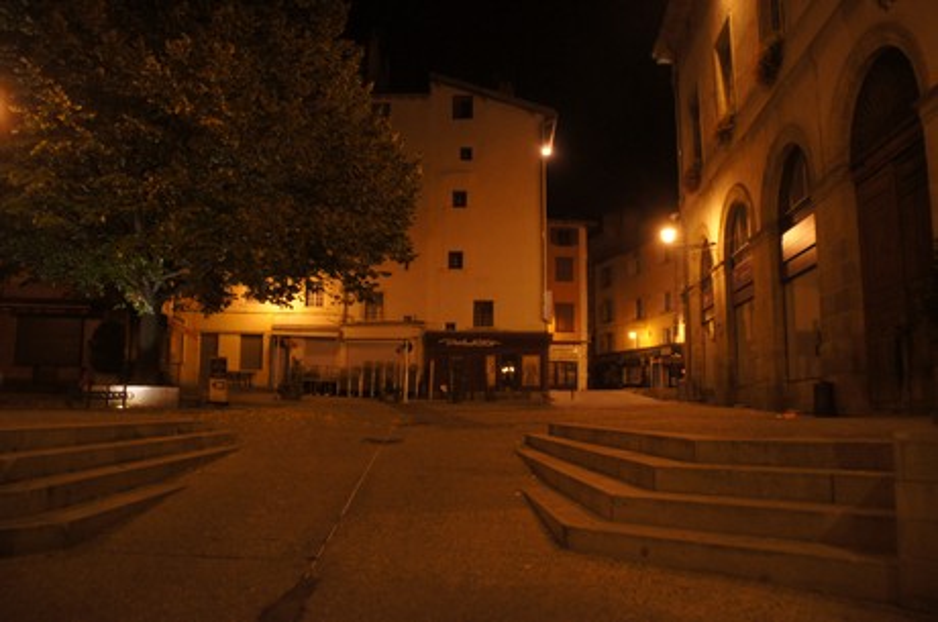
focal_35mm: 27
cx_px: 469
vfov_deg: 47.8
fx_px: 702
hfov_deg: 67.5
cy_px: 311
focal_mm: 18
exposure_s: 1/30
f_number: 3.5
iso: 1250
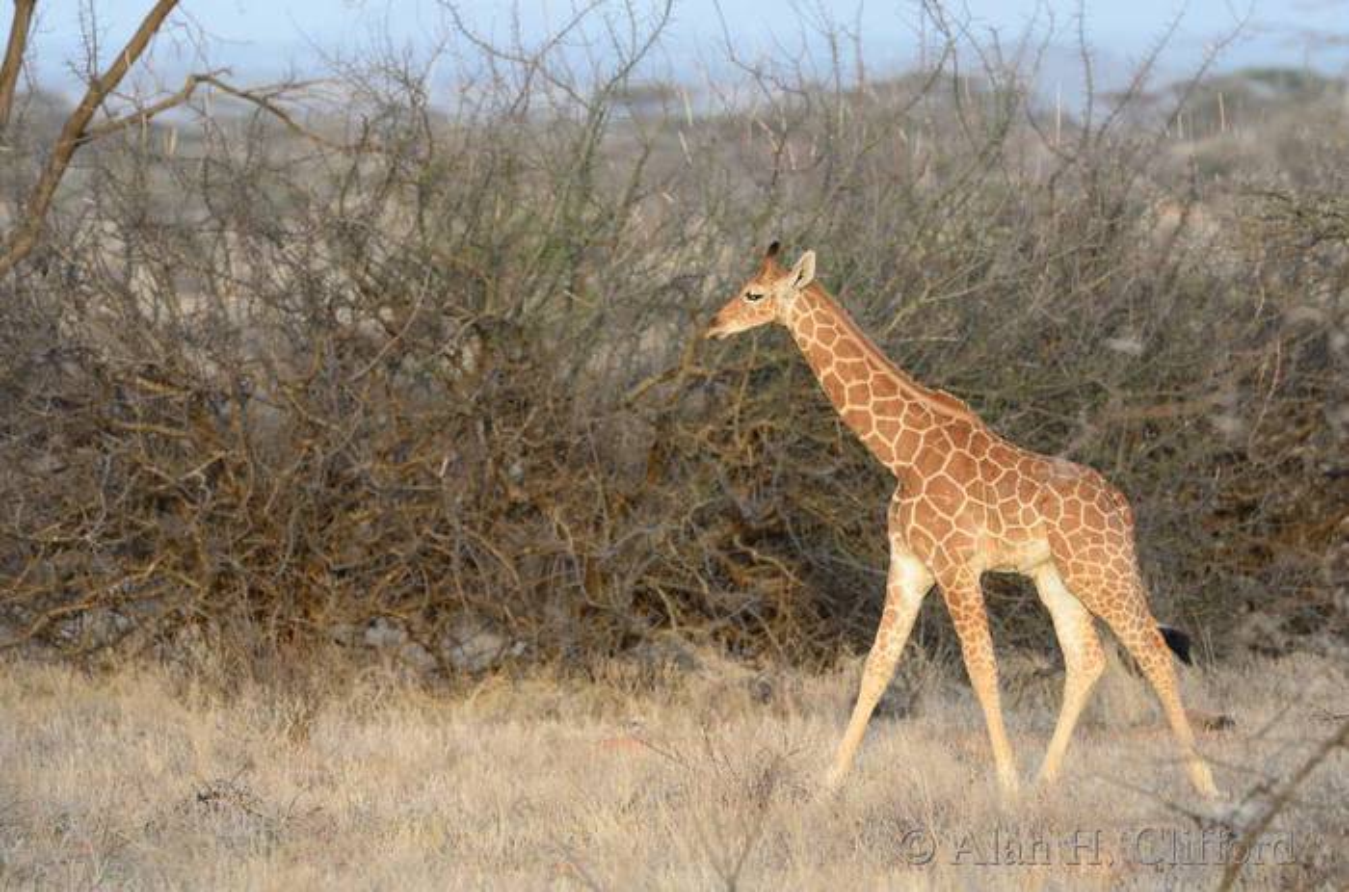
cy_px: 446
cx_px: 674
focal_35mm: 375
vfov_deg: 3.6
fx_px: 14017
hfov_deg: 5.5
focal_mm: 250
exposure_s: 1/500
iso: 900
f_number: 5.3
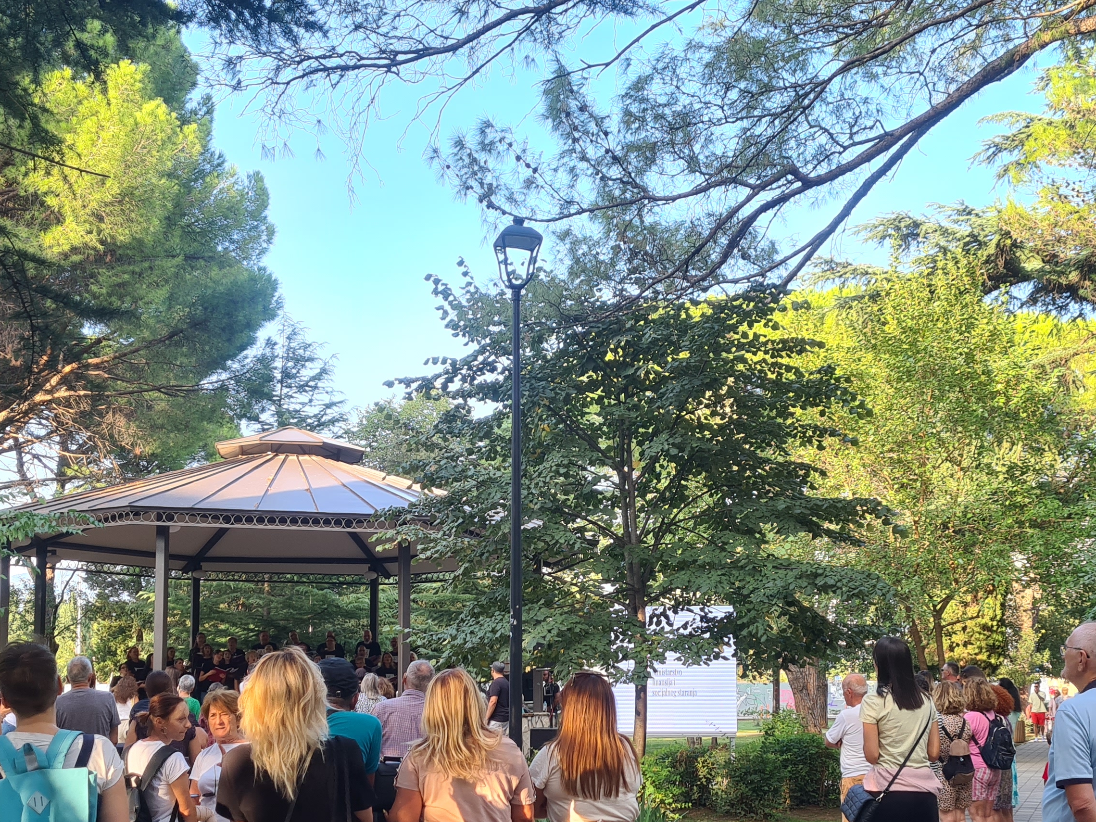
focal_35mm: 46
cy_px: 562
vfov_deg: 31.2
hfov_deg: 41.2
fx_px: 1456
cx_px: 587
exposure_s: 1/163
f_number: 1.8
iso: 50
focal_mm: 5.4
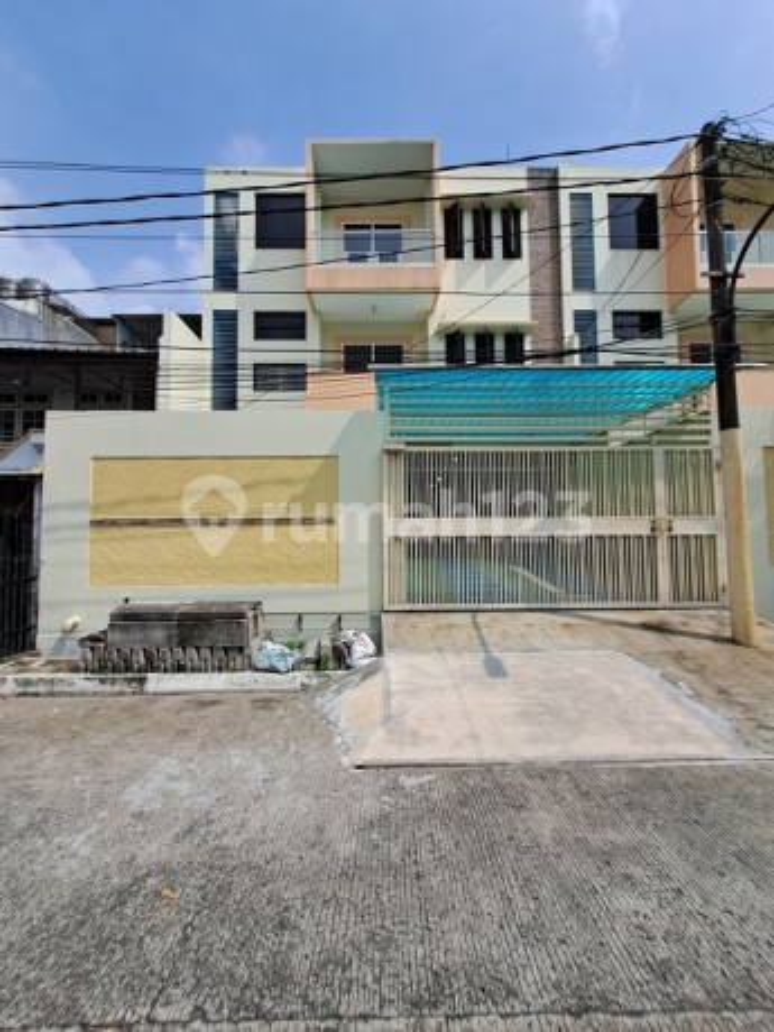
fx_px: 388
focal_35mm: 13
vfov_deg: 106.2
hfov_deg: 89.9
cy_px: 516
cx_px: 387
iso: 40
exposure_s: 1/2123
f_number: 2.2
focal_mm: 1.42
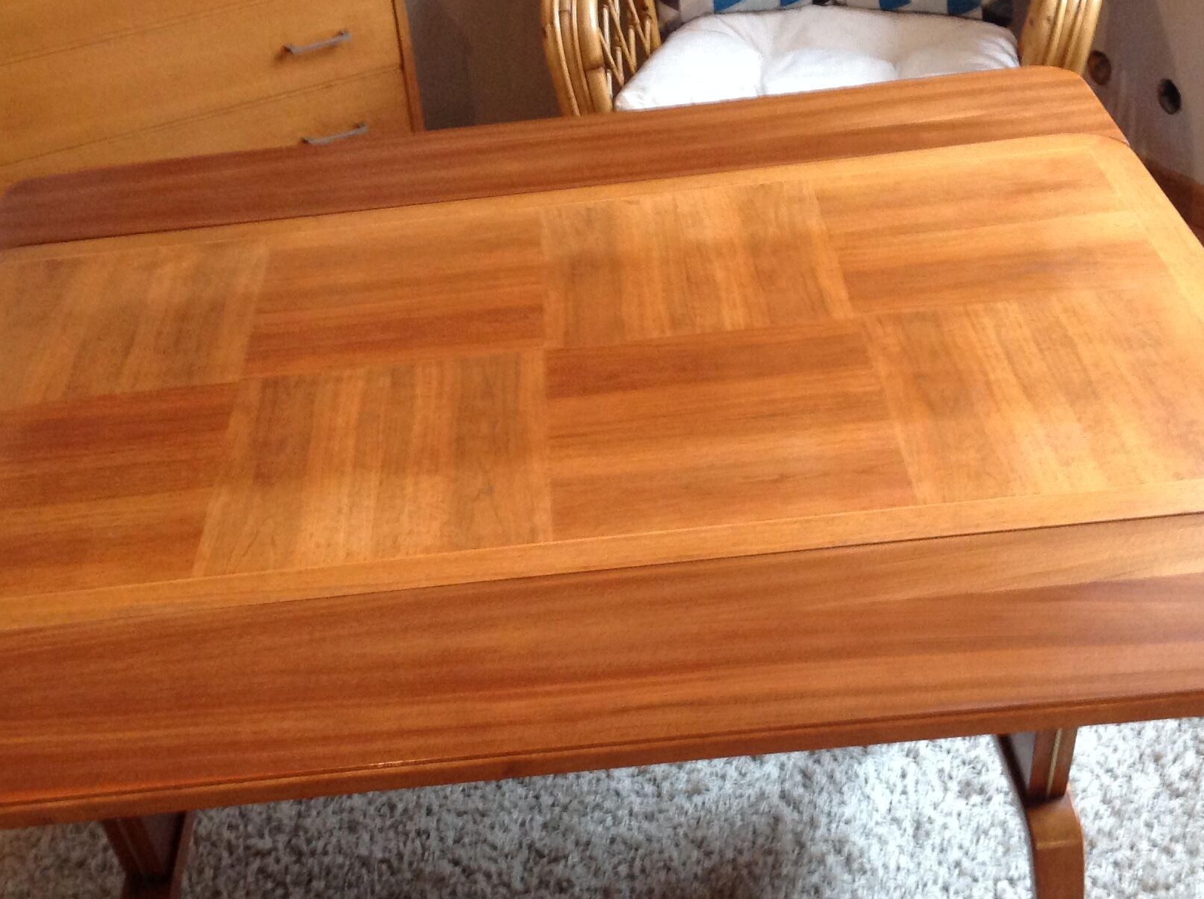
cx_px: 548
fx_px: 1945
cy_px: 476
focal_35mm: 56
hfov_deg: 34.4
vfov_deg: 26.0
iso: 160
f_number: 2.4
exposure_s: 1/15
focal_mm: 4.28
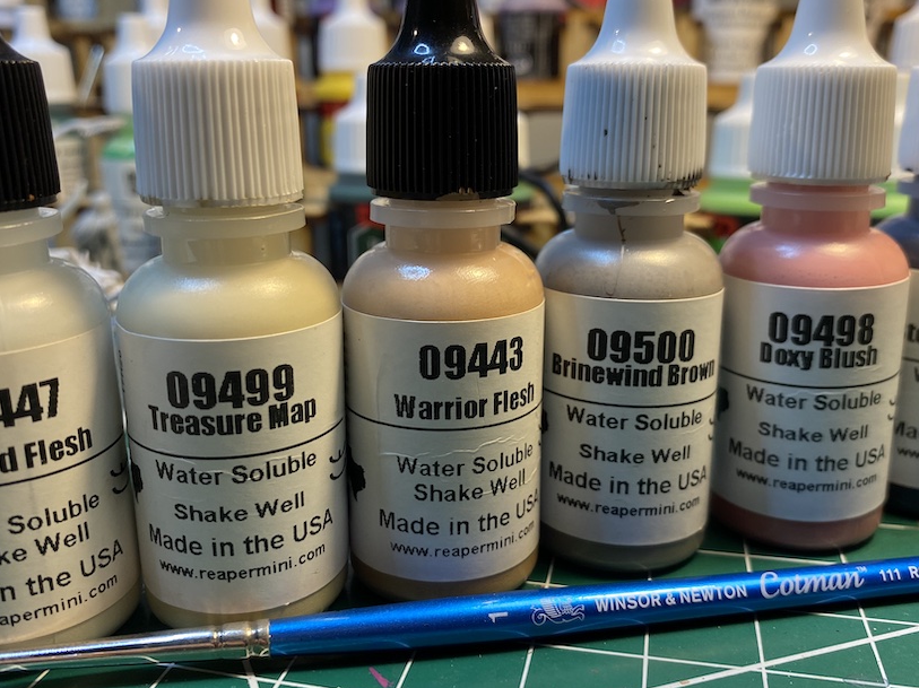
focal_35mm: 32
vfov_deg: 44.1
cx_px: 472
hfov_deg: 56.8
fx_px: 849
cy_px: 329
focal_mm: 4.25
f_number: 1.8
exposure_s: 1/121
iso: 100
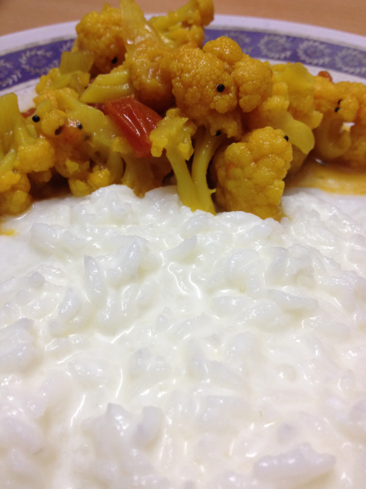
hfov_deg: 40.7
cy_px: 244
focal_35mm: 35
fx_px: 493
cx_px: 183
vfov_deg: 52.6
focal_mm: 4.28
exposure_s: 1/20
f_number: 2.4
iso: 100
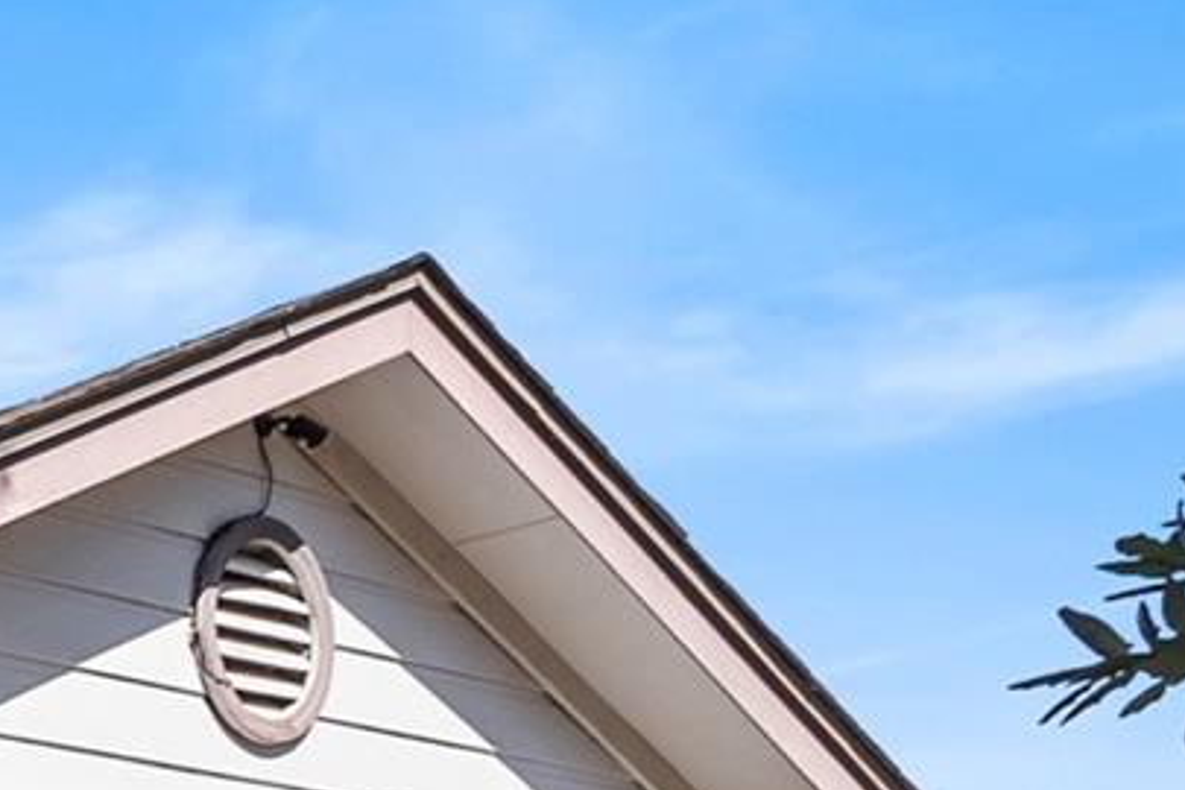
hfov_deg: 15.4
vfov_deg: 15.1
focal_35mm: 81
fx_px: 2666
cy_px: 1309
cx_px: -1577
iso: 125
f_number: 8
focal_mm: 16
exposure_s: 1/60
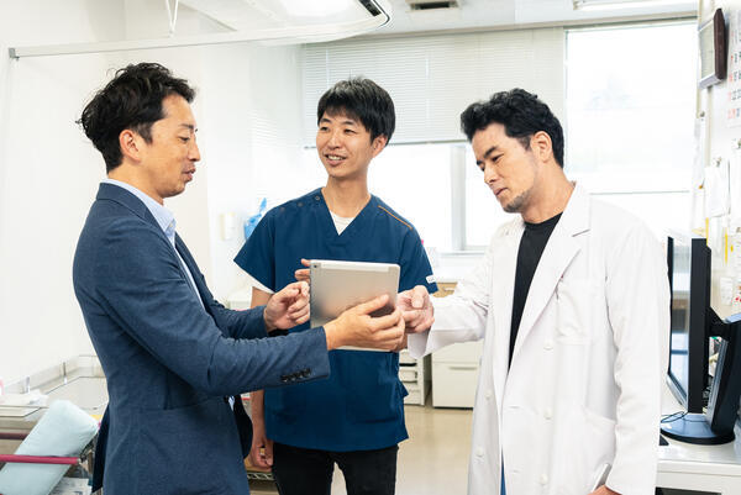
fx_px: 721
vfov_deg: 37.9
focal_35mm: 35
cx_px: 370
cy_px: 248
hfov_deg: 54.4
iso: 500
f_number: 4
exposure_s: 1/125
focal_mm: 35
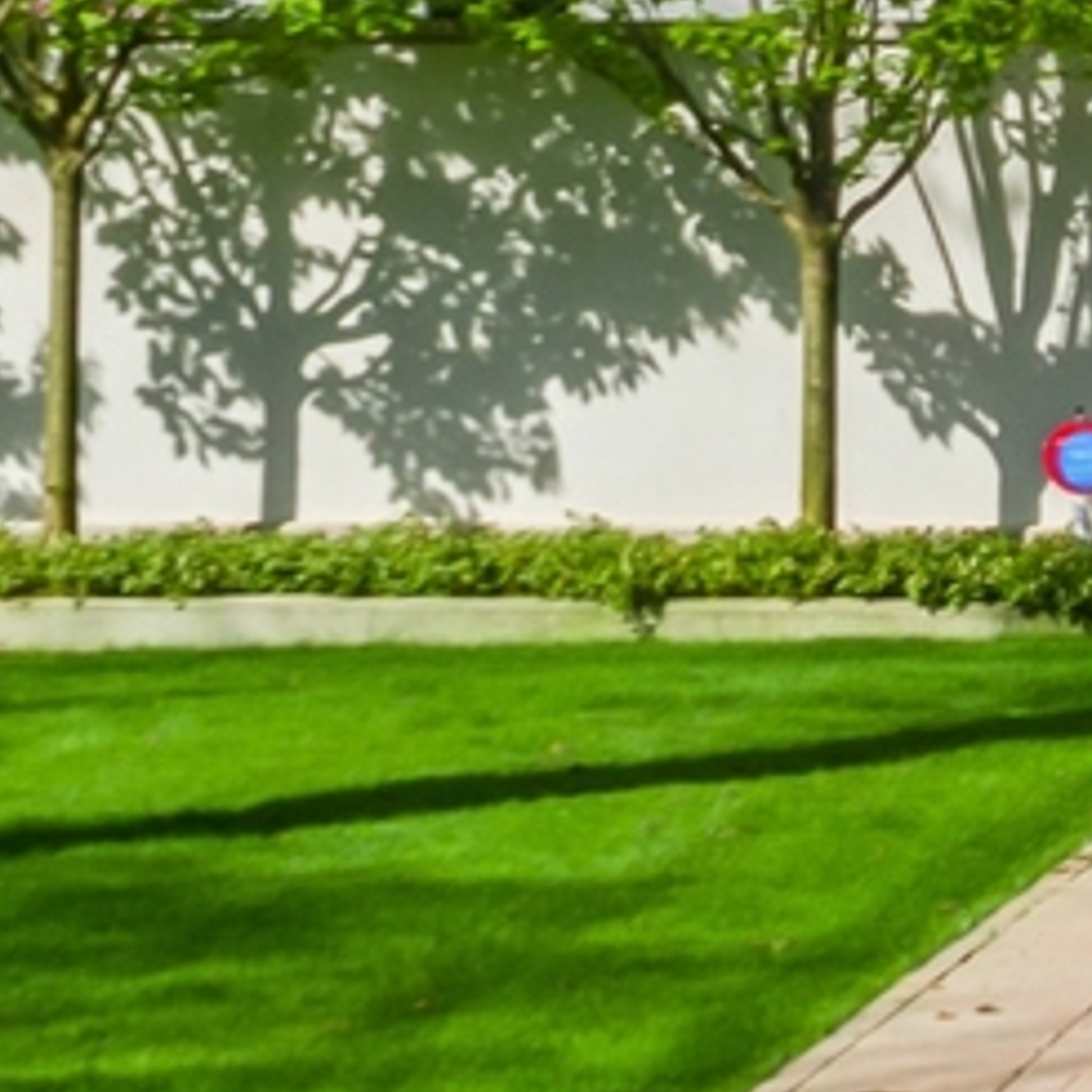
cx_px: 2066
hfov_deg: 10.0
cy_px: -566
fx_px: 5818
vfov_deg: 10.4
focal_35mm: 163
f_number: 8
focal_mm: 29
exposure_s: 1/1000
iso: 200
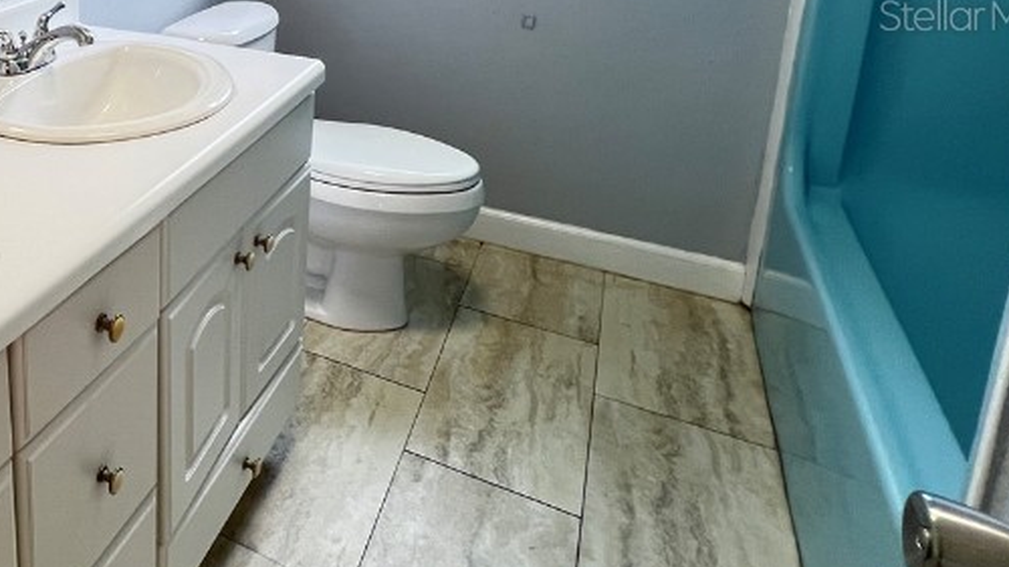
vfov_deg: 36.5
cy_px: 14
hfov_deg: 54.1
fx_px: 776
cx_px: 36
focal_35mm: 29
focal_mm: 1.57
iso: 200
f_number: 1.8
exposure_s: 1/60
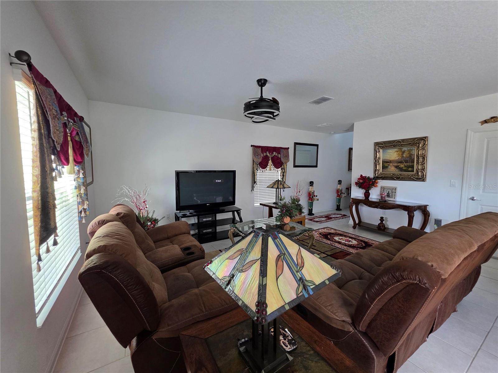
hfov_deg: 106.2
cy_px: 186
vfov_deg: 89.9
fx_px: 187
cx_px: 249
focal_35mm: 13
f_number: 1.9
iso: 200
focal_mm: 2.2
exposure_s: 1/120
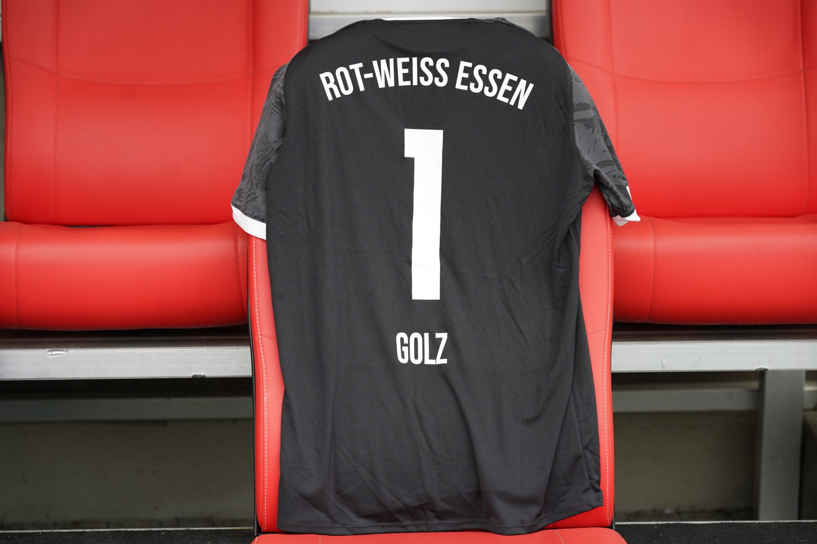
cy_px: 272
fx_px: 1929
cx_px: 408
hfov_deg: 23.9
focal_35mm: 85
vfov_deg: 16.1
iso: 500
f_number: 4
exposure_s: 1/100
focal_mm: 85
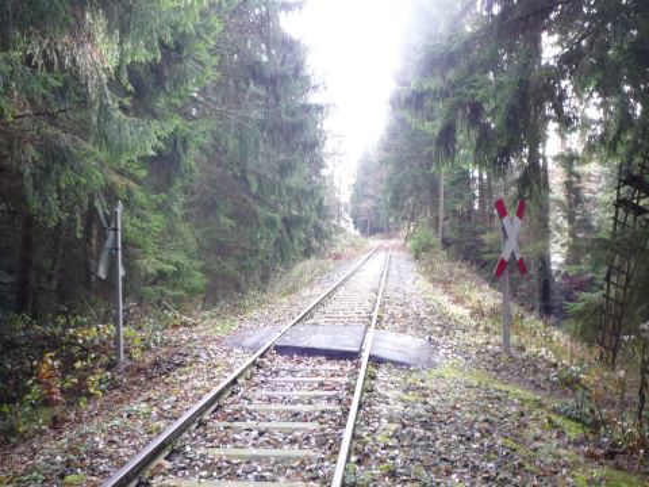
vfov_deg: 44.2
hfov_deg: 56.8
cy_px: 244
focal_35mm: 32
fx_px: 600
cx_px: 324
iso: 160
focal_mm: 5.2
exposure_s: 1/30
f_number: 3.3
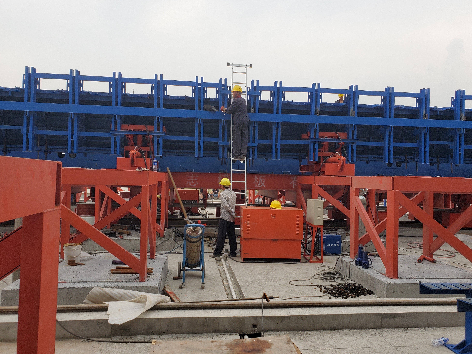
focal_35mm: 27
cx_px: 237
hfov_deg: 65.3
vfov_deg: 51.3
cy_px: 171
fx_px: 368
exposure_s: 1/145
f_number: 2.4
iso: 50
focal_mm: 4.3
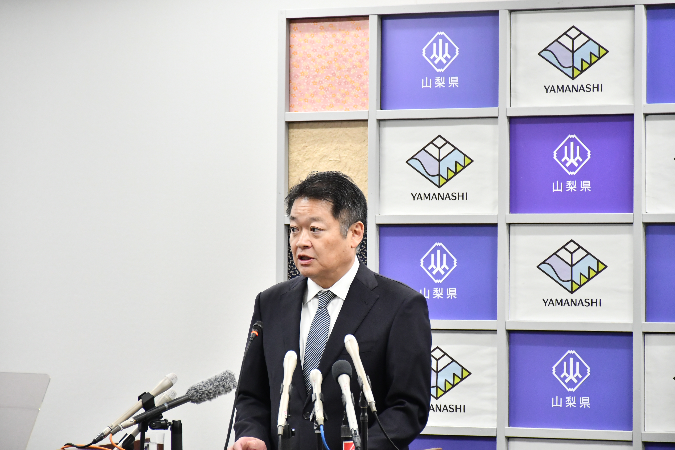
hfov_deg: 12.2
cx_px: 338
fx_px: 3150
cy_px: 225
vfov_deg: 8.2
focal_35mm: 168
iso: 2000
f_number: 5.6
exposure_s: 1/200
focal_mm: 112
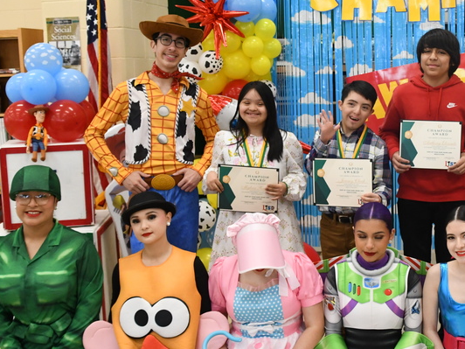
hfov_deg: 36.9
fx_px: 672
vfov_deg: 29.1
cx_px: 370
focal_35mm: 50
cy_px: 174
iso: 2000
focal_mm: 18
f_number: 5.6
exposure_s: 1/125
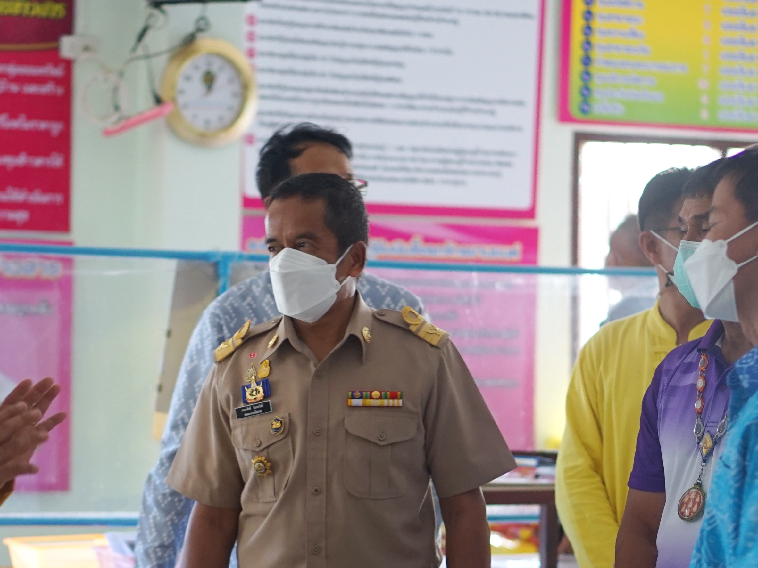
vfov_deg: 12.3
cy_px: 352
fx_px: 2628
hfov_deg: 16.4
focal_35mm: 120
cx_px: 274
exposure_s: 1/60
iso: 800
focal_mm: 50
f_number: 1.8
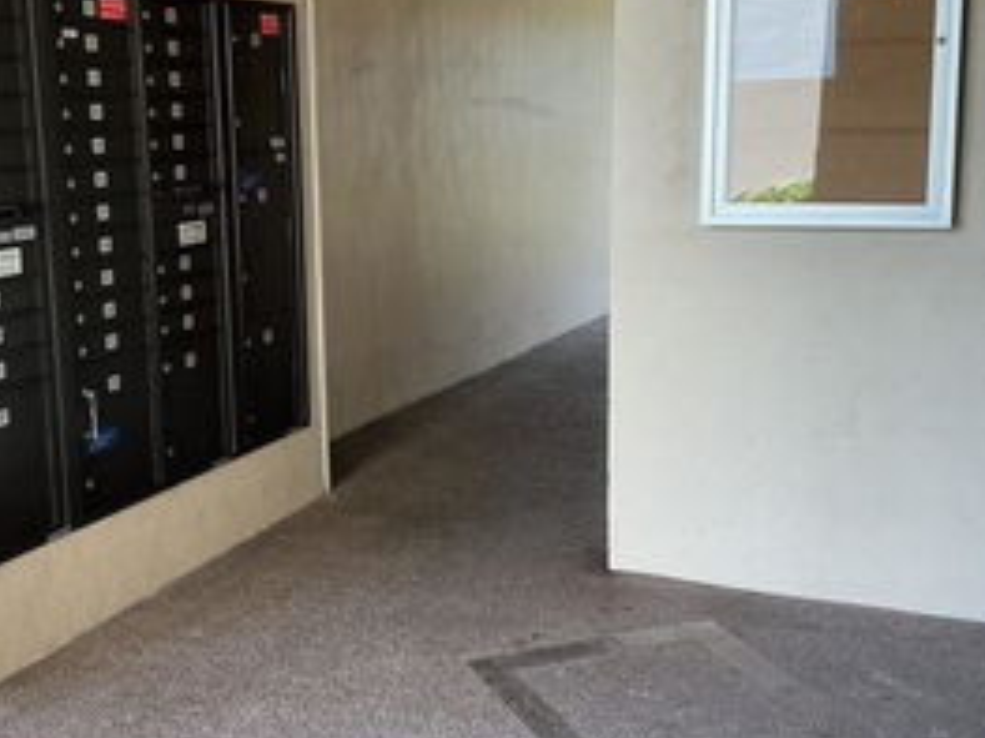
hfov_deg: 40.2
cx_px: 373
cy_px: 337
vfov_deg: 30.8
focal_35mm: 47
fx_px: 1337
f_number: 1.8
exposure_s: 1/120
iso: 32
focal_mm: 3
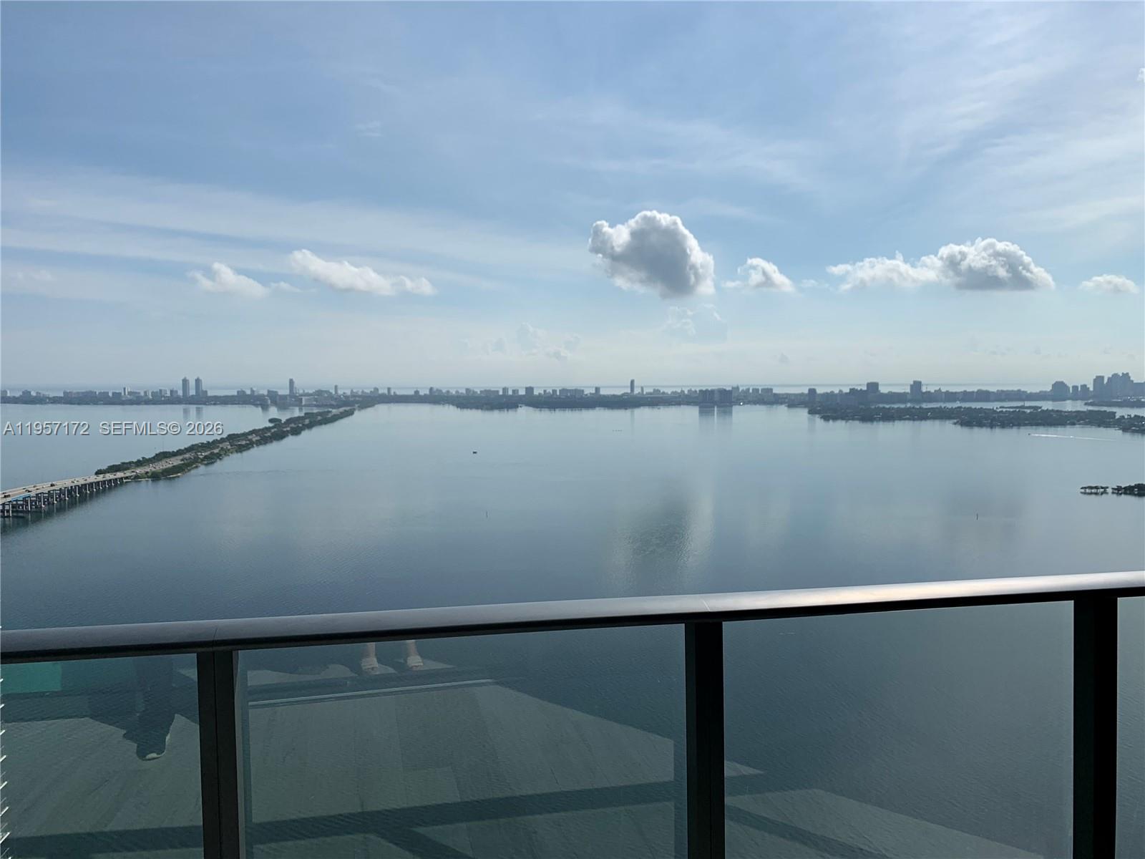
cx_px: 572
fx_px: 860
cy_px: 430
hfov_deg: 67.3
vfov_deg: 53.1
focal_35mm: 26
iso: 25
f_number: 1.8
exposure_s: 1/9524
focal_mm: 4.25
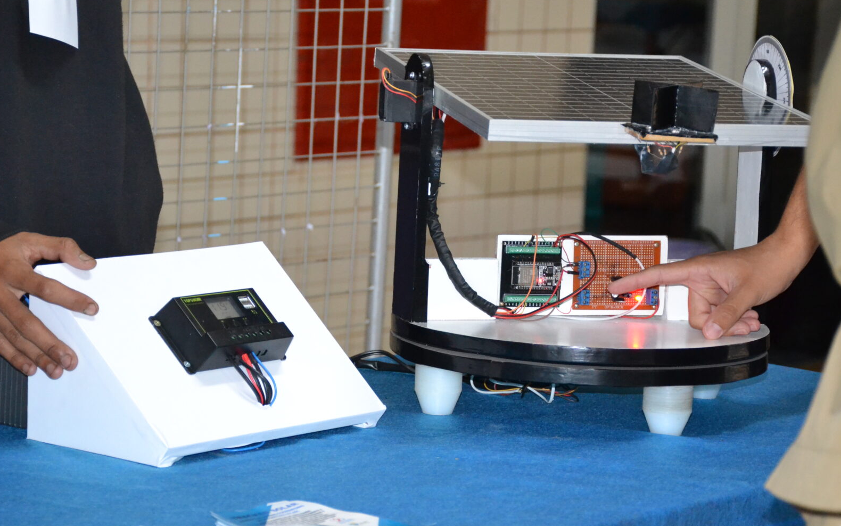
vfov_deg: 10.1
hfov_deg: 16.1
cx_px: 404
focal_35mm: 130
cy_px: 295
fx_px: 2980
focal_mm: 70
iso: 3200
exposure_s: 1/60
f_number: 5
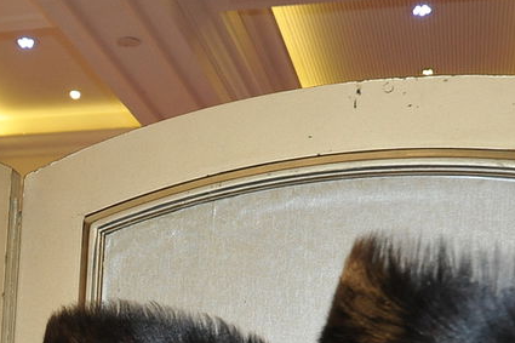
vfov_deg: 15.6
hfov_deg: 24.5
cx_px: -1
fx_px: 1130
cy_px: 551
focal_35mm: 79
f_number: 4
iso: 2000
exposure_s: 1/125
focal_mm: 24
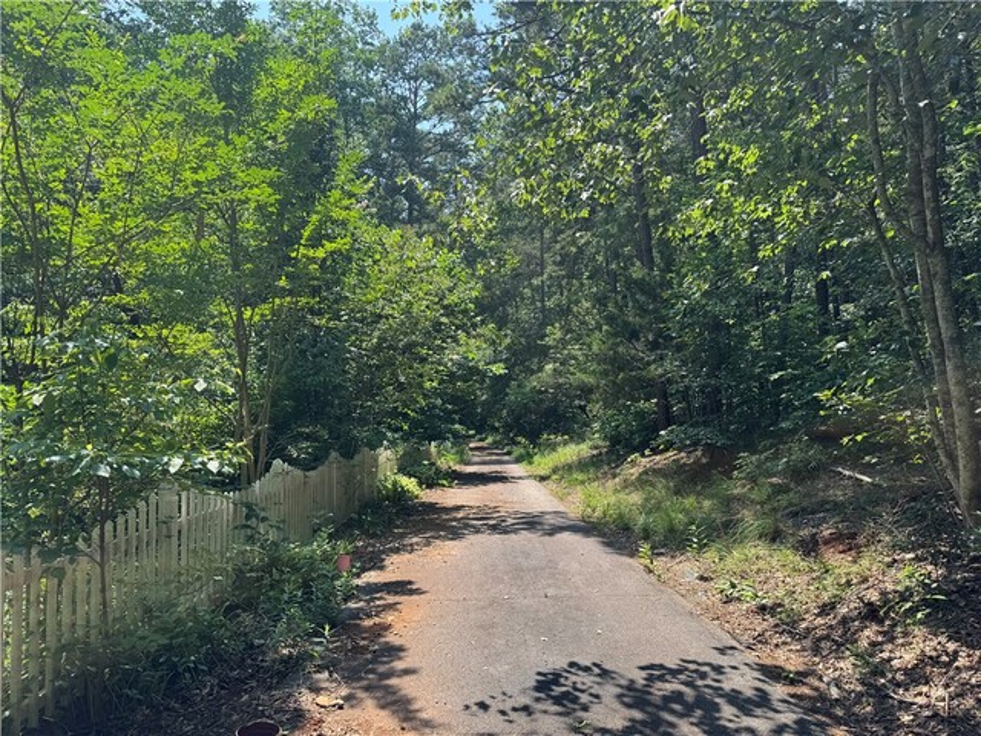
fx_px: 680
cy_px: 368
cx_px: 490
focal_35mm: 24
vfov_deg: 56.8
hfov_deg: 71.6
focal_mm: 6.76
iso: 80
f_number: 1.78
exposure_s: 1/1193
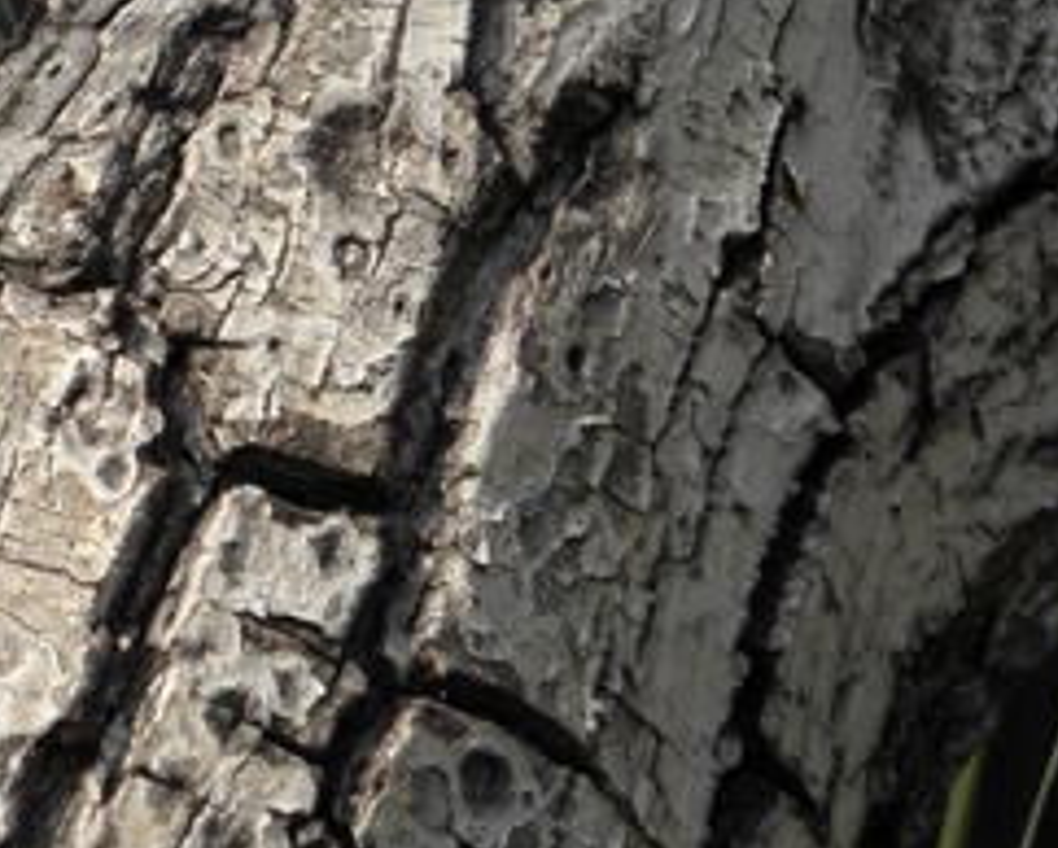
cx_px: 61
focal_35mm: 315
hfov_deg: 6.1
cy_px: -328
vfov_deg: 4.9
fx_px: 9871
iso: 64
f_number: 4.5
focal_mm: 21.86
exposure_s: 1/200
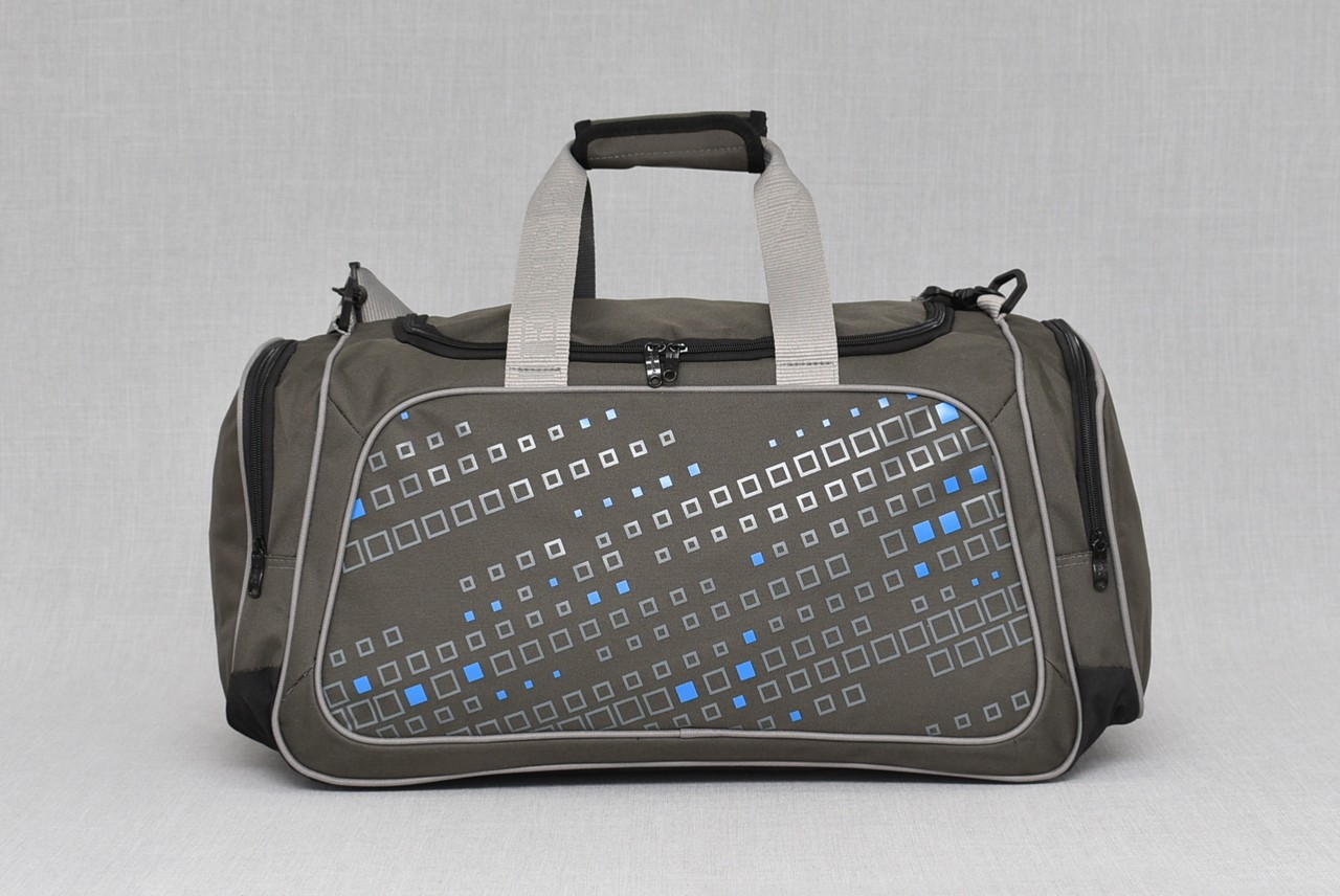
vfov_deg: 28.1
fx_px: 1788
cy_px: 448
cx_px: 670
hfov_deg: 41.1
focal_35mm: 48
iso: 100
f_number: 5.6
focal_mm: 32
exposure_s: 1/60
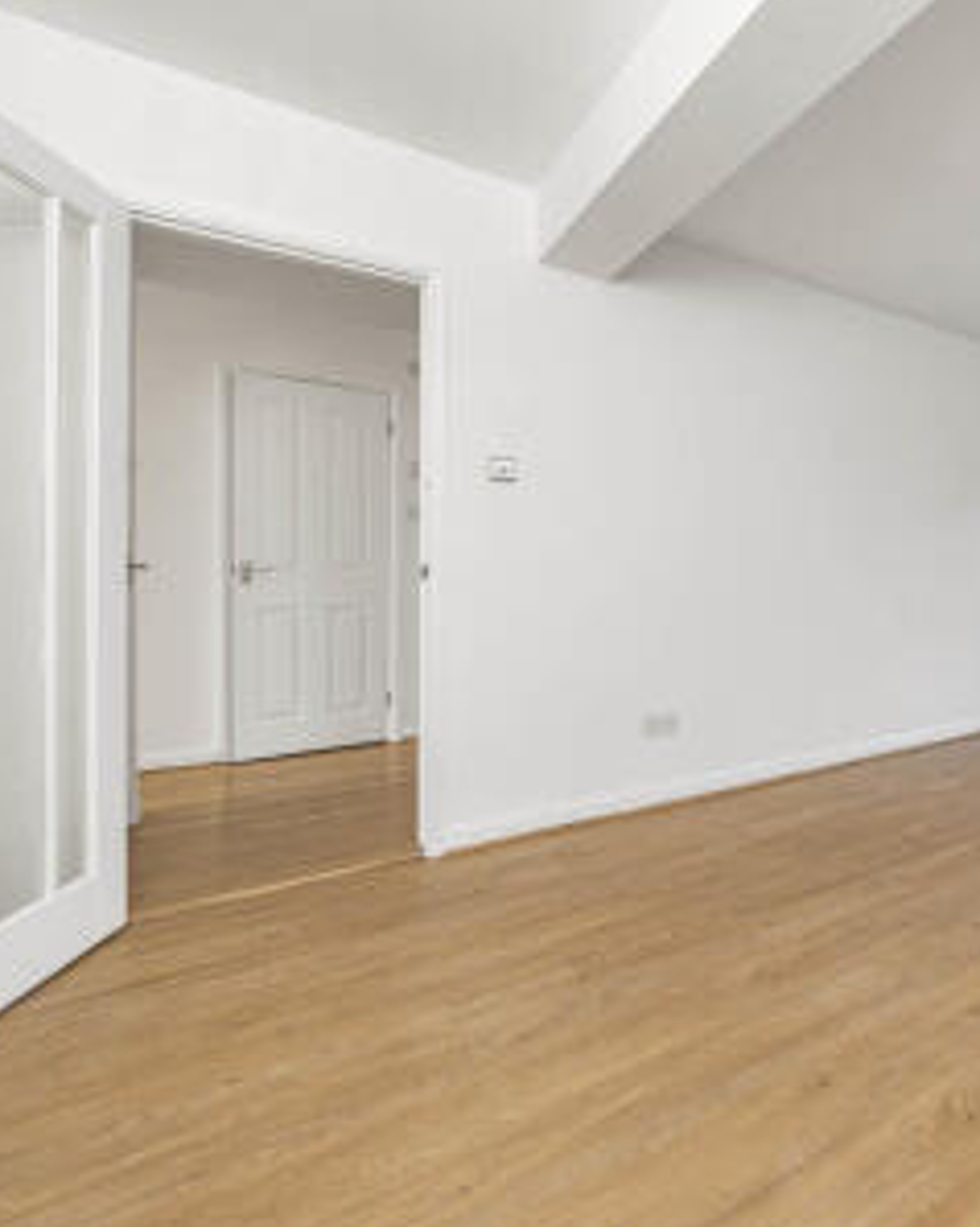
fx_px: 653
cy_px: 587
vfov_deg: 86.4
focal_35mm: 18
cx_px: 828
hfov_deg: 64.8
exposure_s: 1/15
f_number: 9
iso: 320
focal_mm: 12
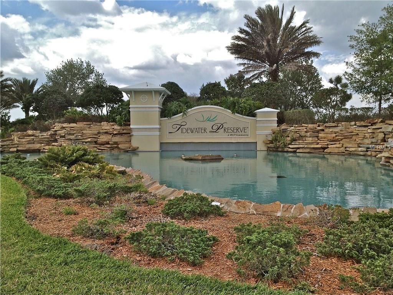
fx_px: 397
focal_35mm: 35
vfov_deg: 40.7
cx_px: 196
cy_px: 148
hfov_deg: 52.6
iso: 50
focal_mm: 4.28
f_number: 2.4
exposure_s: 1/1126
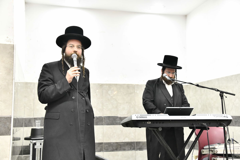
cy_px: 80
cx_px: 120
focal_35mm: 48
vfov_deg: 28.1
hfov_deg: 41.1
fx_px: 320
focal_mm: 48
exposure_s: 1/200
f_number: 5.6
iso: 4000
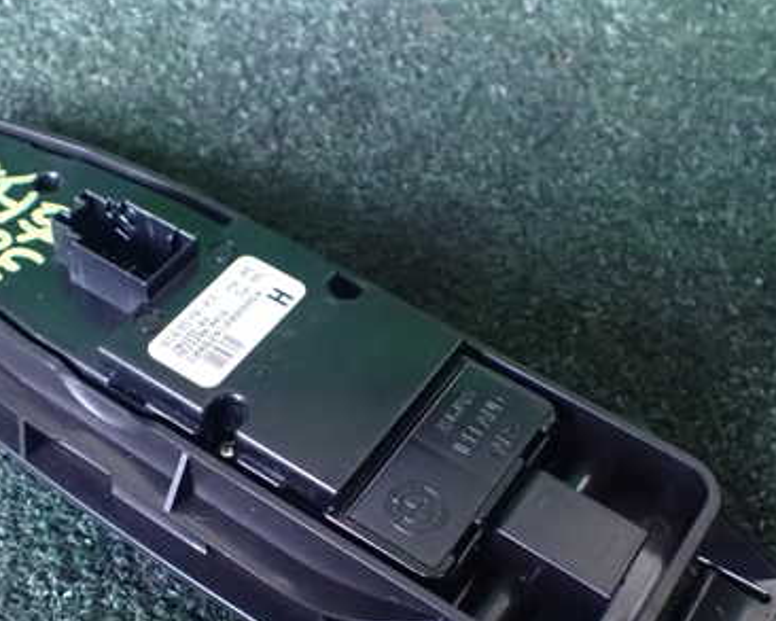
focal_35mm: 48
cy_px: 426
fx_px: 1103
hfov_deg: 38.5
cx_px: 280
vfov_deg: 31.2
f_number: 2.3
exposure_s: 1/30
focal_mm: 5.4
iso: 1600
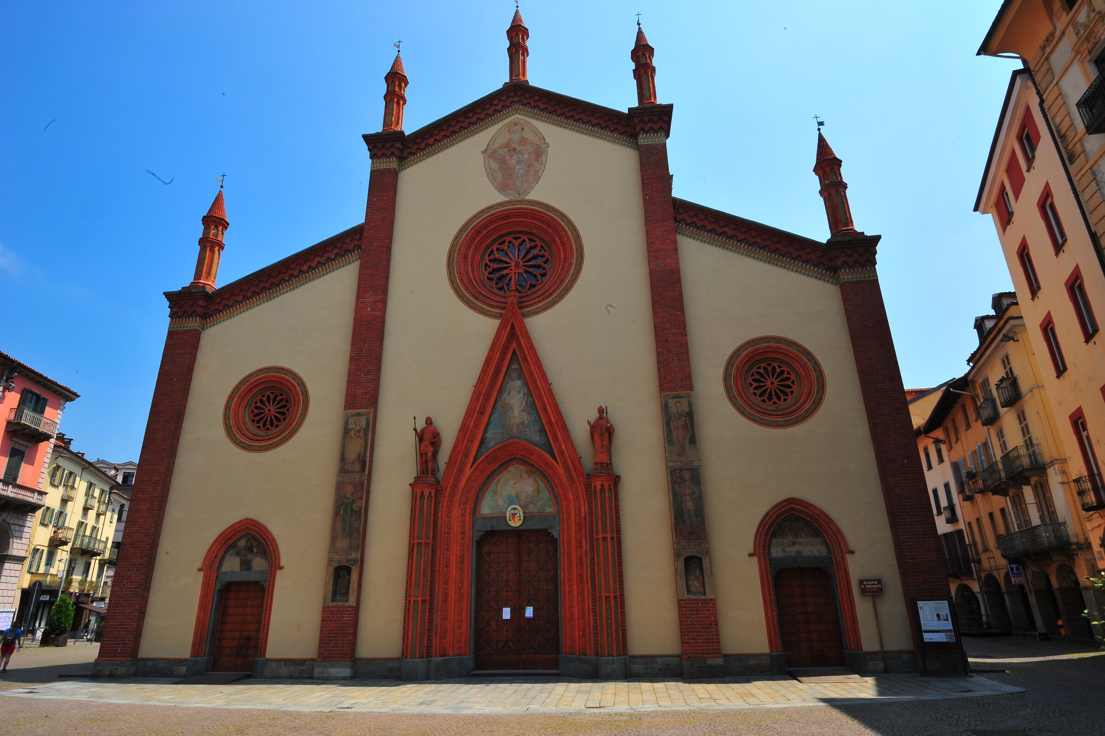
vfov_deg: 64.5
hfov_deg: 86.9
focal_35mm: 19
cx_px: 552
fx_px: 583
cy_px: 368
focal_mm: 19
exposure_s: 1/50
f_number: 22
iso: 200
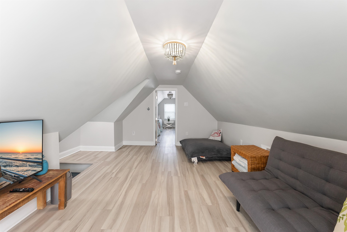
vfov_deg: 81.3
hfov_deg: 104.2
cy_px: 116
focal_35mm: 14
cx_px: 174
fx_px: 135
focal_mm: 14
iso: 640
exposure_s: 1/25
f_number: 7.1
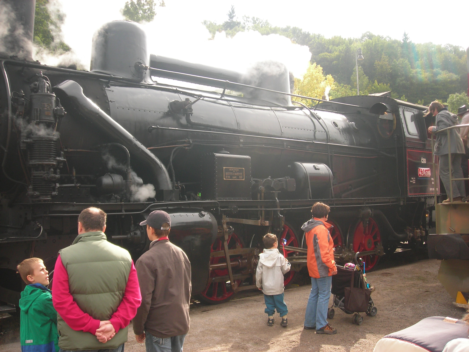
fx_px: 515
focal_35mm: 38
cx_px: 234
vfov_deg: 37.7
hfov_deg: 49.0
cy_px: 176
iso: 50
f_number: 3.2
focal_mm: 6.3
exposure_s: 1/193
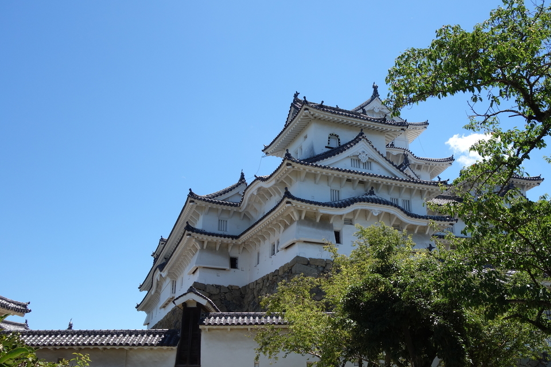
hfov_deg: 54.0
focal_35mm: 35
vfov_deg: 37.8
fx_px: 536
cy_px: 194
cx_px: 335
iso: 125
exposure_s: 1/400
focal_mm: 10.4
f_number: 5.6
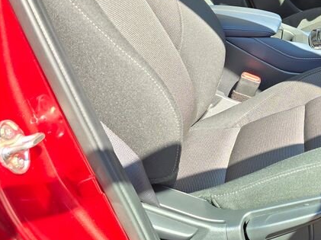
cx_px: 388
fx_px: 519
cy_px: 26
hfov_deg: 29.4
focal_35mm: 56
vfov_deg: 25.3
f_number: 1.7
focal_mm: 6.3
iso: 32
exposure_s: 1/180
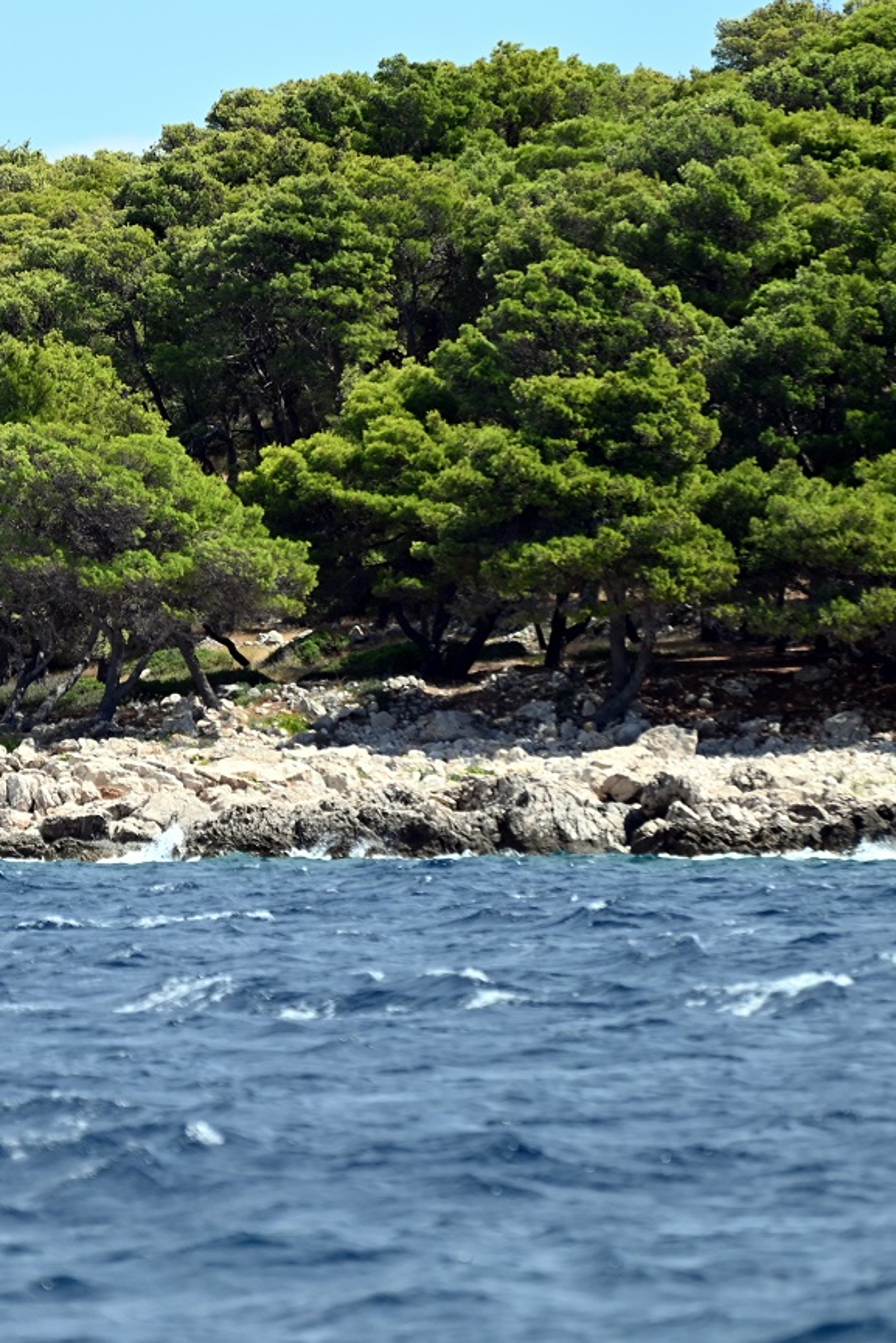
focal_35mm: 451
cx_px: 217
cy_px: 672
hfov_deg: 3.0
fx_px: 16829
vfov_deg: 4.6
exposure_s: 1/1000
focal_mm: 300
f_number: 5.6
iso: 250
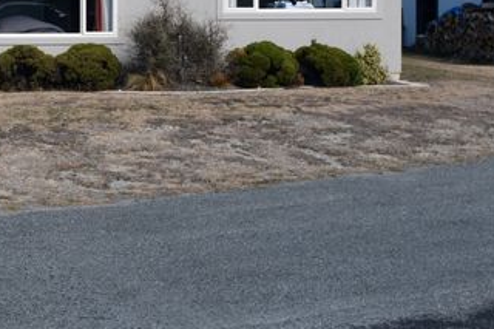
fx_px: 987
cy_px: 8
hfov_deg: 26.1
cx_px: -42
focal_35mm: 72
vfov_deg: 18.5
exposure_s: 1/320
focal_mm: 20
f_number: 9
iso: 200
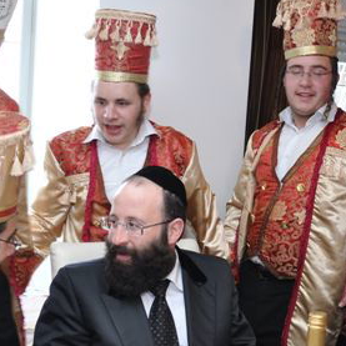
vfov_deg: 32.1
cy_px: 212
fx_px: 599
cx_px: 175
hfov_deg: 32.2
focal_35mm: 53
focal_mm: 18
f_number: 4
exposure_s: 1/60
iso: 320
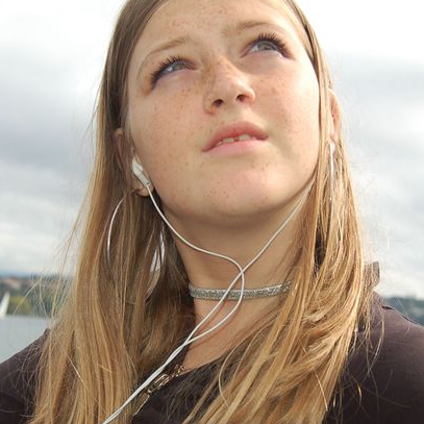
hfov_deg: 23.1
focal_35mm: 75
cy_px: 256
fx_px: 1039
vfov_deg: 23.0
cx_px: 210
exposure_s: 1/500
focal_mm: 30
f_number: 5.6
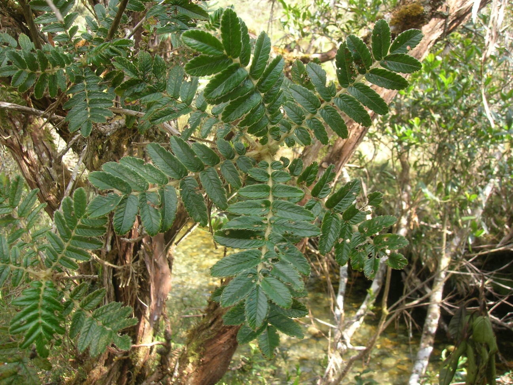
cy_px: 192
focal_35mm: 34
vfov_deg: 41.8
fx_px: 504
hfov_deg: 54.0
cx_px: 256
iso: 50
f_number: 4.9
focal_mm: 5.7
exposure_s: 1/31.4
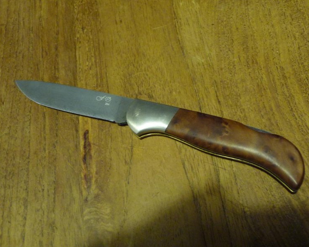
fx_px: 366
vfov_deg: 37.3
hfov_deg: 45.8
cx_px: 161
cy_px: 125
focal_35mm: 40
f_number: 3.8
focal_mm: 6.3
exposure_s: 1/8
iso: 400
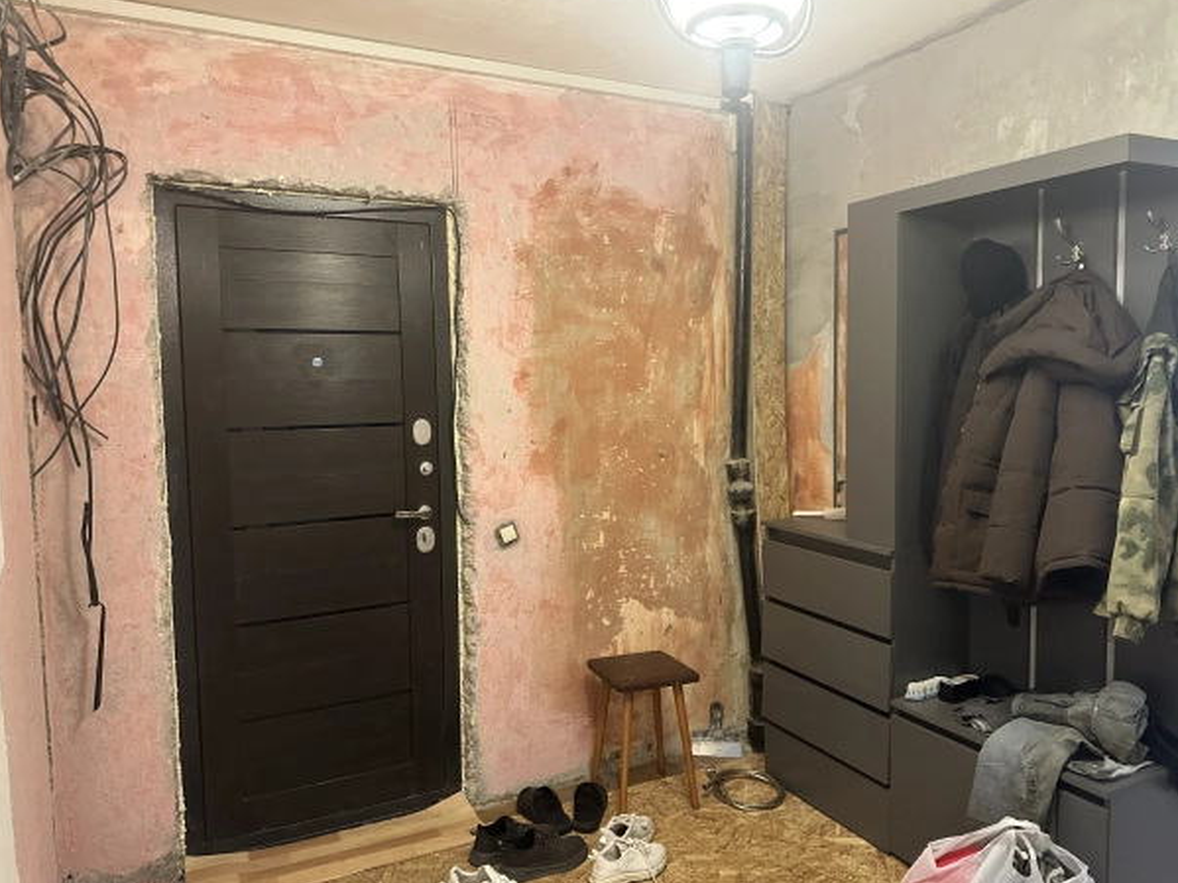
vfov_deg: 54.9
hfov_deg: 69.4
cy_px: 446
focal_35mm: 25
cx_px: 596
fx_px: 851
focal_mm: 6.86
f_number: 1.78
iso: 640
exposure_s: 1/33
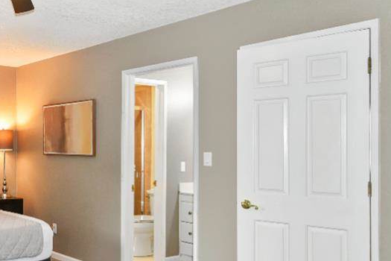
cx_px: 4
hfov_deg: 42.3
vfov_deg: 33.0
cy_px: 180
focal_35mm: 40
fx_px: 434
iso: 800
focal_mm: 14
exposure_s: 1/80
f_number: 4.5
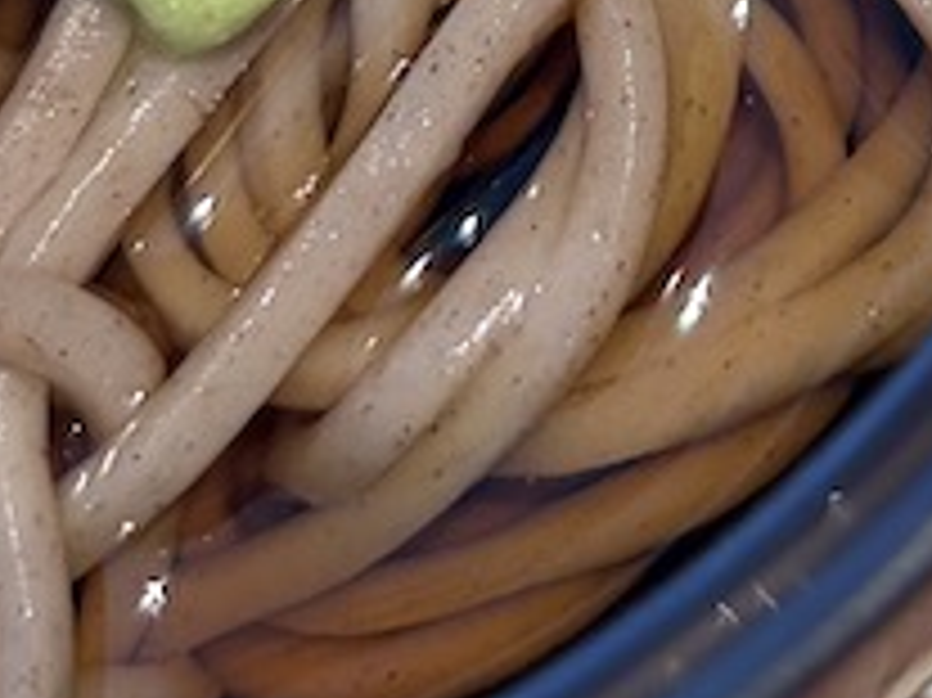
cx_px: 1211
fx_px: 4332
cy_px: -959
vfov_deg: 8.4
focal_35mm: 161
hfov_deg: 11.9
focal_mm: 5.96
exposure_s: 1/100
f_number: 1.6
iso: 100
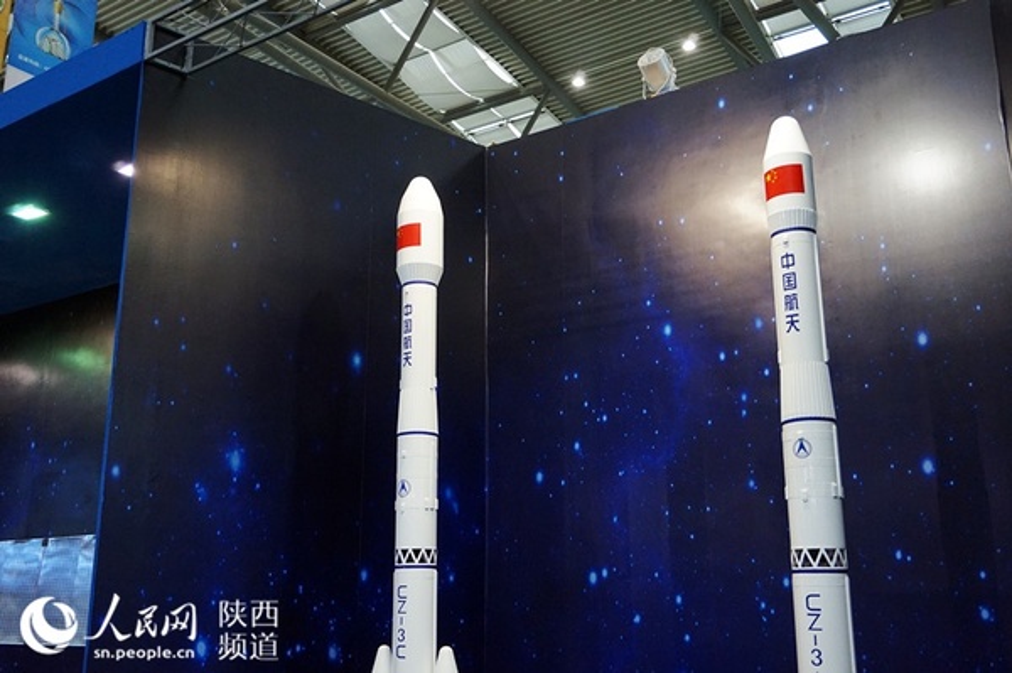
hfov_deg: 53.2
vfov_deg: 36.8
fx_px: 1011
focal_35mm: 36
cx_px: 506
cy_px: 336
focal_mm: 24
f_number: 4.5
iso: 2000
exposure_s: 1/160
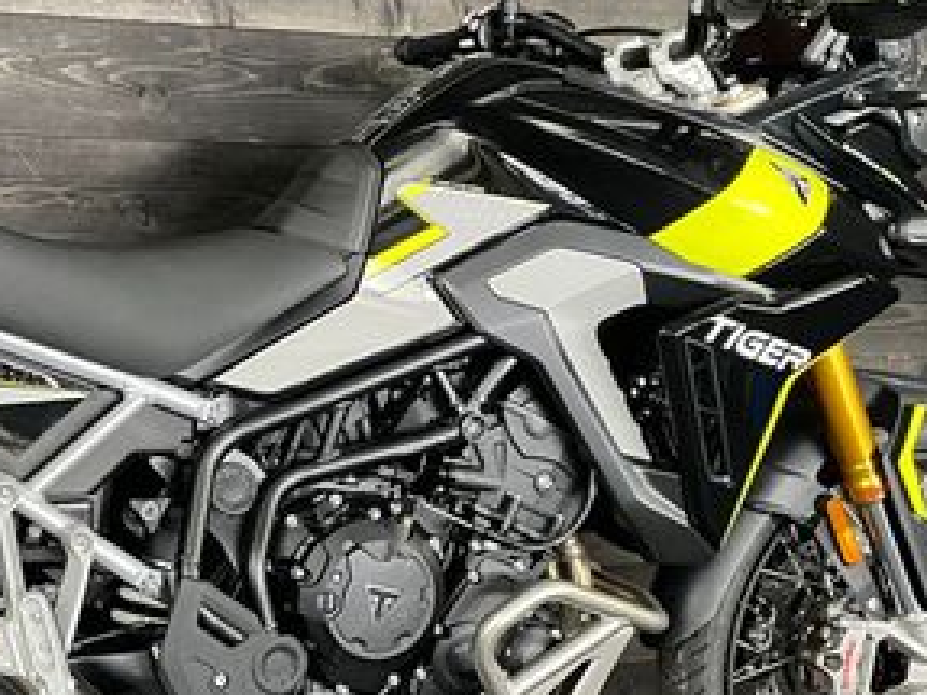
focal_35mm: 58
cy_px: 407
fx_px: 1553
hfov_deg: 32.6
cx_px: 223
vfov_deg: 25.2
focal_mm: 4.2
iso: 250
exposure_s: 1/50
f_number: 1.6
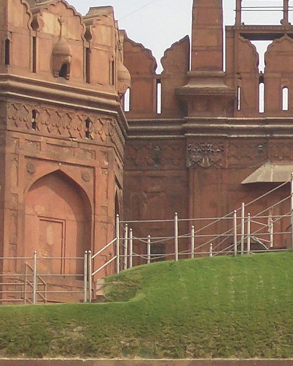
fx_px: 2732
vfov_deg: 7.7
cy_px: 183
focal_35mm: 252
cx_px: 409
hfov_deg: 6.1
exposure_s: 1/200
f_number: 6.2
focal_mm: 12.2
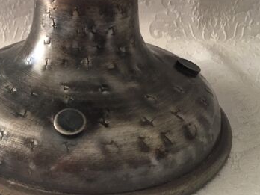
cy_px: 77
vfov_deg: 29.0
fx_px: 376
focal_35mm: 50
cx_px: 61
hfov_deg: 37.1
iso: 200
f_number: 2.2
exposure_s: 1/33
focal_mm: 4.15
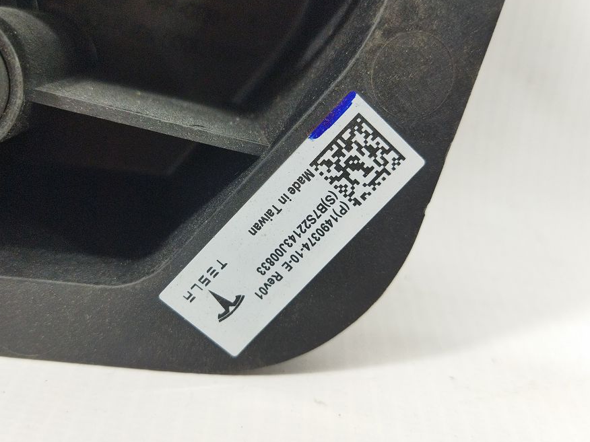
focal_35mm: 37
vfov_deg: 38.7
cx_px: 253
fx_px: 631
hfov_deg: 50.0
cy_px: 209
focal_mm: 4.71
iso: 175
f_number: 1.79
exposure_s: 1/100
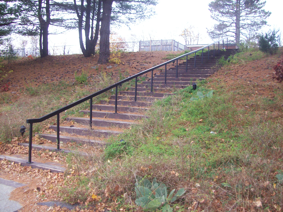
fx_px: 294
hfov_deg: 51.4
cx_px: 142
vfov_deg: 39.6
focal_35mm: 36
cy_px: 106
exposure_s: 1/108
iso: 80
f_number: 2.7
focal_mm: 6
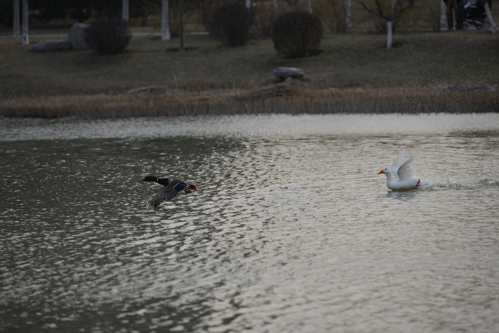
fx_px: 2773
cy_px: 166
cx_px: 250
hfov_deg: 10.3
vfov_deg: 6.9
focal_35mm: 200
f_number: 4
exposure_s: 1/2500
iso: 640
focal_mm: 200
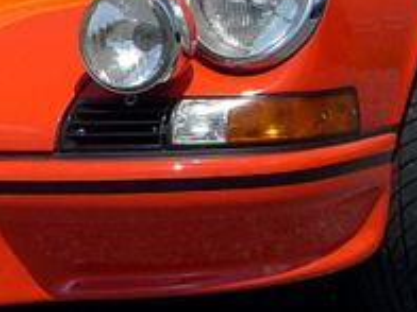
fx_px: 1494
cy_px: 68
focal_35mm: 124
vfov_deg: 11.9
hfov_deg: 15.9
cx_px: 134
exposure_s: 1/1250
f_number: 4.3
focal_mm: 6.2
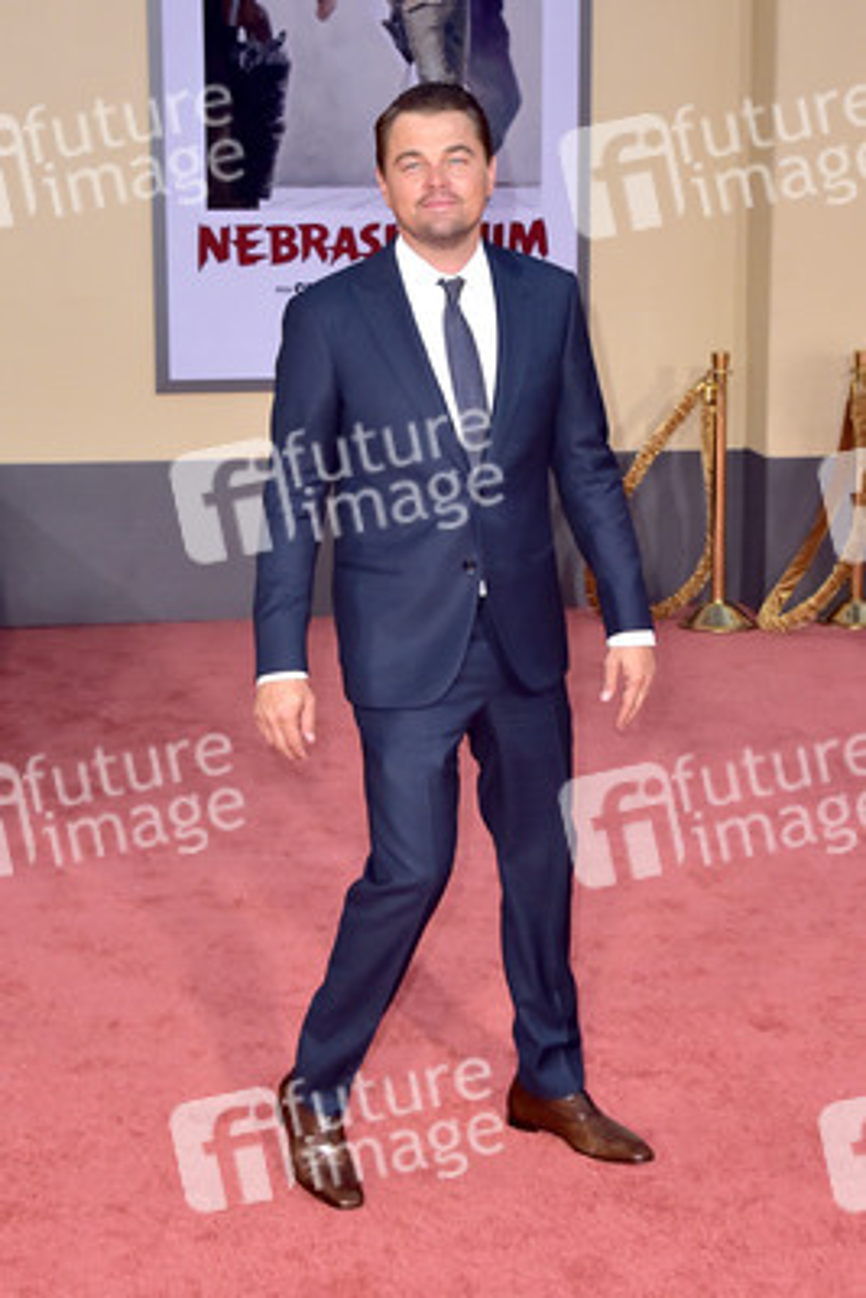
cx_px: 433
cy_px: 649
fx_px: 1802
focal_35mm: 50
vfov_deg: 39.6
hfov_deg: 27.0
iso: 800
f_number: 7.1
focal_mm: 50
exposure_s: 1/250
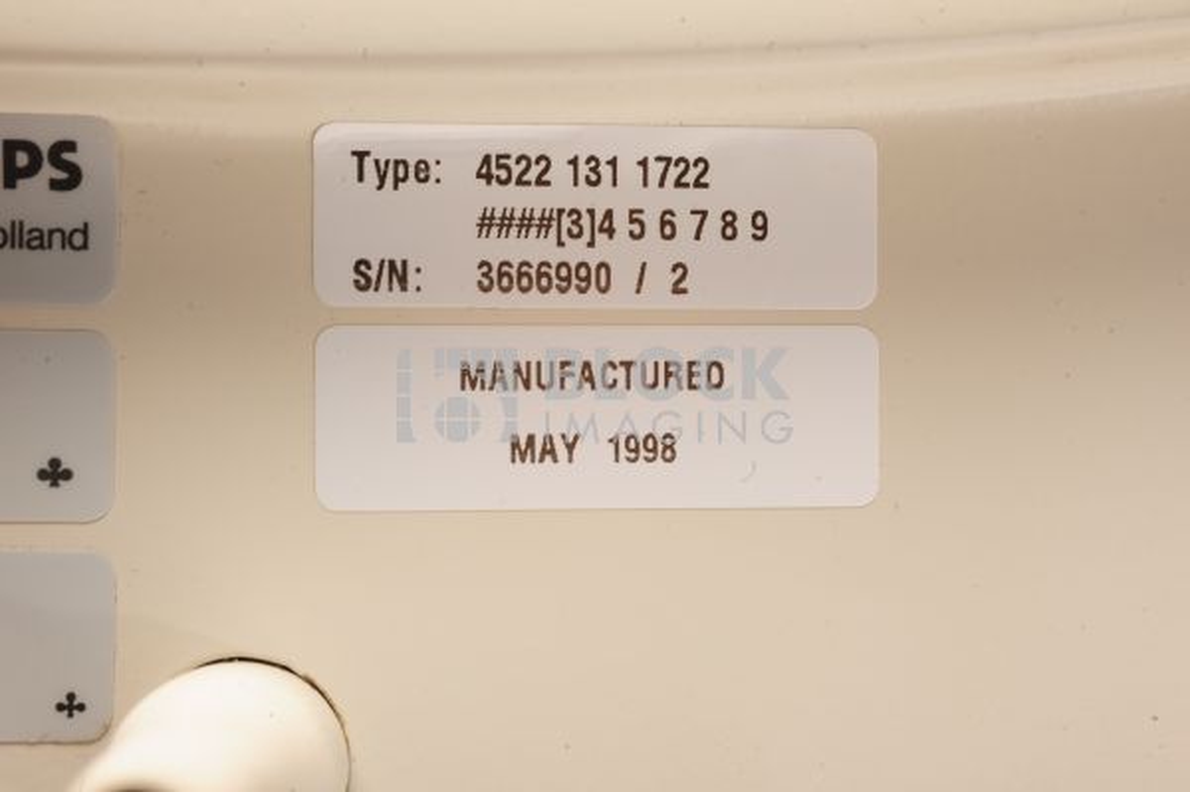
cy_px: 396
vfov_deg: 26.9
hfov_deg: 39.6
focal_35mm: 50
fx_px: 1651
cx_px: 595
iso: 320
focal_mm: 50
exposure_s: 1/160
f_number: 16
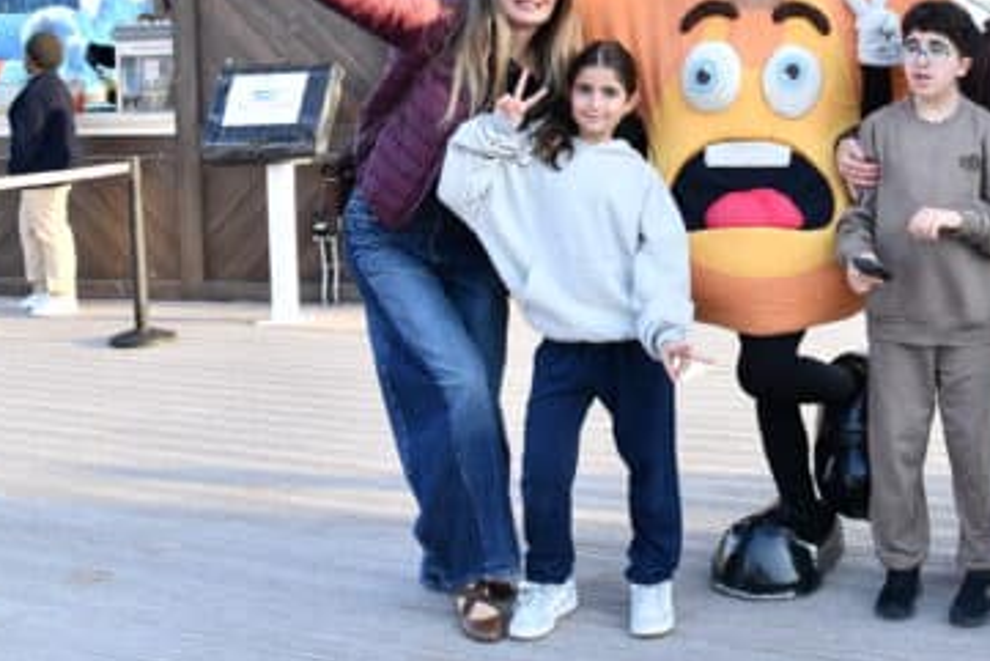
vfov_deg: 25.9
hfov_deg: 37.4
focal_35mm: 51
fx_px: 1403
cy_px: 101
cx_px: 795
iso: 640
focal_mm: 24
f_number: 6.3
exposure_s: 1/400
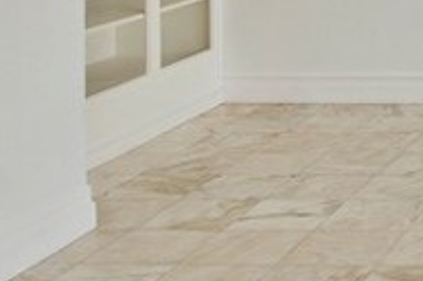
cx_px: 719
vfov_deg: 12.6
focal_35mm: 101
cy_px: -172
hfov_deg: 17.2
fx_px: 1185
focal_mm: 19
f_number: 7.1
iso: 400
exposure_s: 1/500
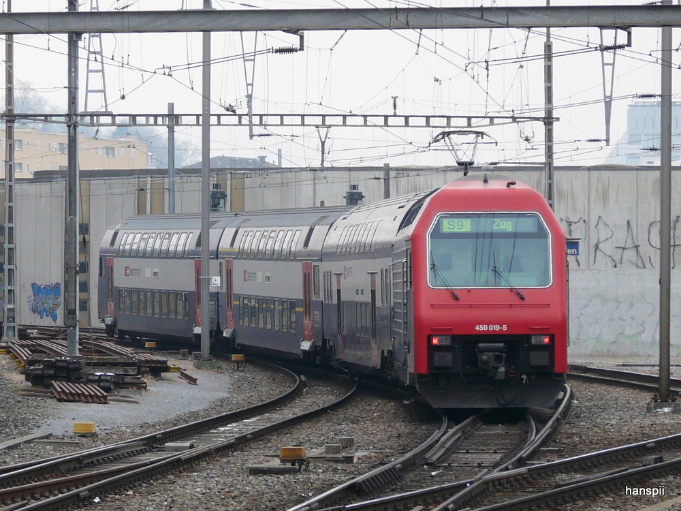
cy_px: 256
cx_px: 340
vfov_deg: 10.1
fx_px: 2892
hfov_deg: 13.4
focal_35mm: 147
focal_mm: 24.2
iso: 100
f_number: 4
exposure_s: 1/250
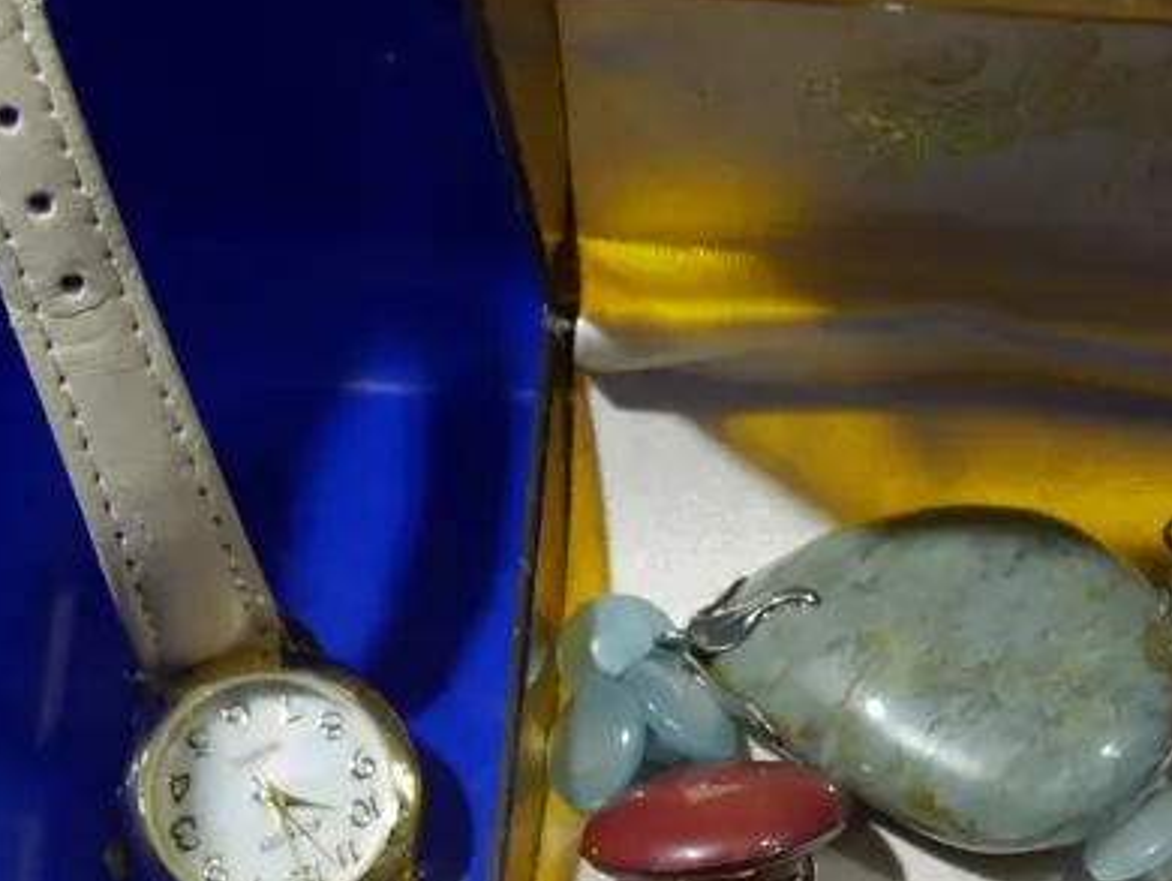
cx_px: 986
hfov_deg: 18.5
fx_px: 3557
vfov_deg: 13.7
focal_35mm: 105
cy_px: 1051
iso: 320
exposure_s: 1/60
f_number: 4.5
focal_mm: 20
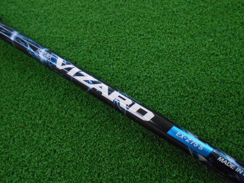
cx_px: 122
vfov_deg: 53.1
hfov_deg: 67.3
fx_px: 183
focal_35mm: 26
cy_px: 92
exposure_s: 1/200
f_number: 3.2
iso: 800
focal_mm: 4.6
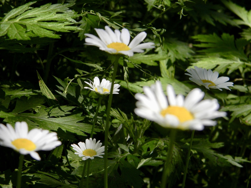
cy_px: 94
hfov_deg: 18.7
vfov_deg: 14.1
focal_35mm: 105
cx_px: 126
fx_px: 761
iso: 80
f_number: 4.7
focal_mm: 19
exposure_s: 1/617
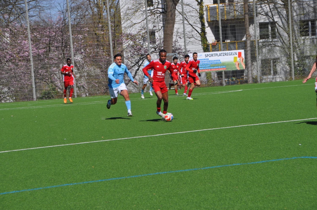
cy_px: 105
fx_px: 1609
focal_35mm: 183
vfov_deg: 7.5
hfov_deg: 11.2
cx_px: 158
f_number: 10
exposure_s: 1/500
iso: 200
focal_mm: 122
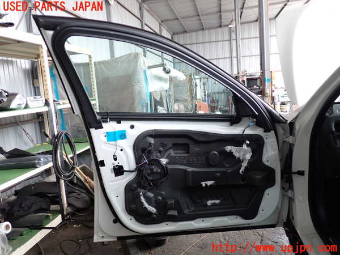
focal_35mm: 30
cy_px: 128
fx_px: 295
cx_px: 170
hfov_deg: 60.0
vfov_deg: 46.8
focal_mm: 5.4
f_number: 2.3
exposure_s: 1/125
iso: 200
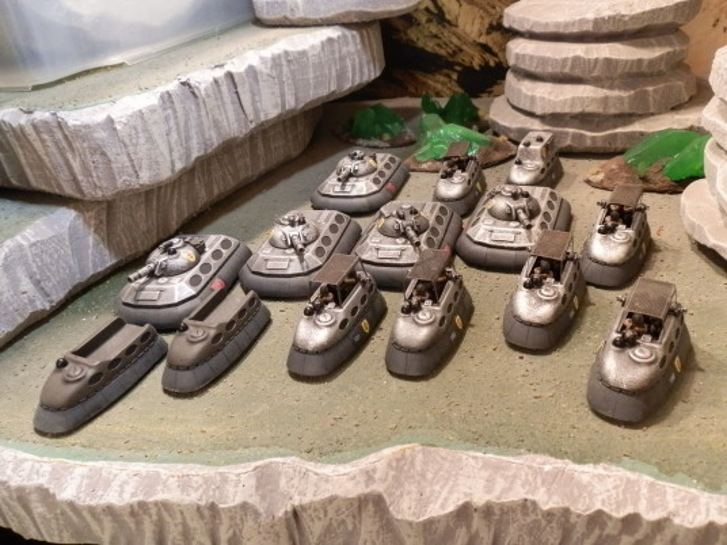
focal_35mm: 28
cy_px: 272
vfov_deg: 49.7
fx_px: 588
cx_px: 364
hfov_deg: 63.4
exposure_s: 1/50
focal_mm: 5
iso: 400
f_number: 3.1
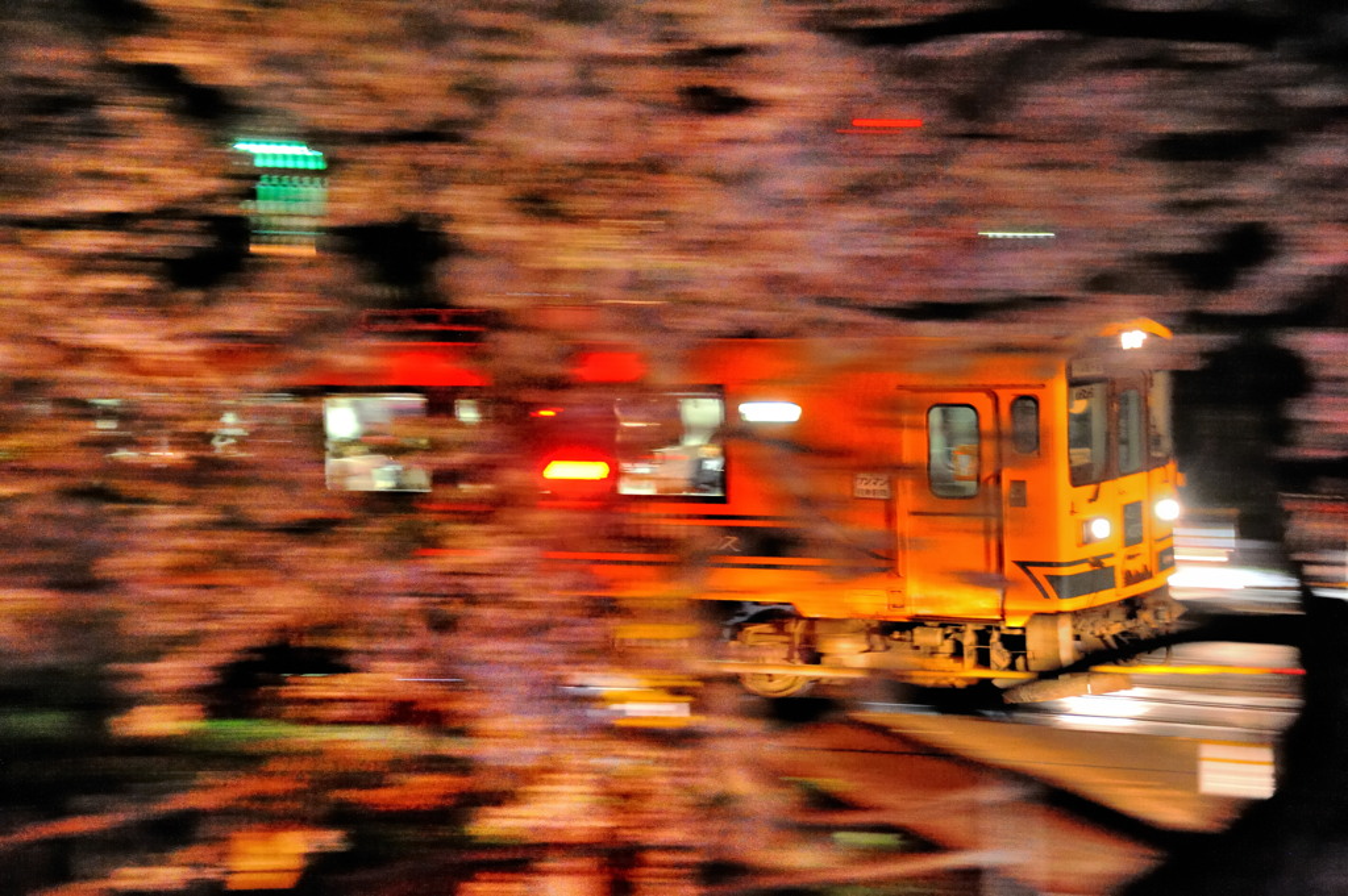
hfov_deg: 23.9
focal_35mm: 85
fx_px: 3180
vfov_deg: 16.0
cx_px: 674
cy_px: 448
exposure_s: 1/15
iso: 6400
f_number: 5
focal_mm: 85
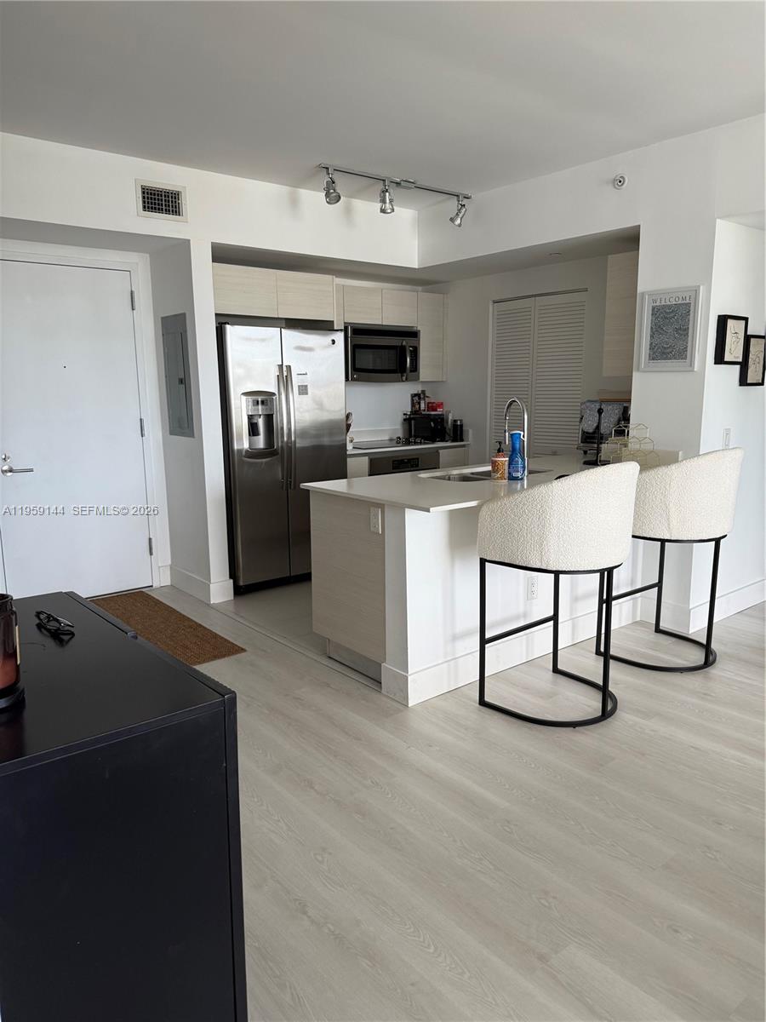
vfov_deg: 71.6
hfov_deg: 56.8
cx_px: 383
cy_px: 511
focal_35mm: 24
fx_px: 708
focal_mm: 6.76
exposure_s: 1/121
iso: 160
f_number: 1.78
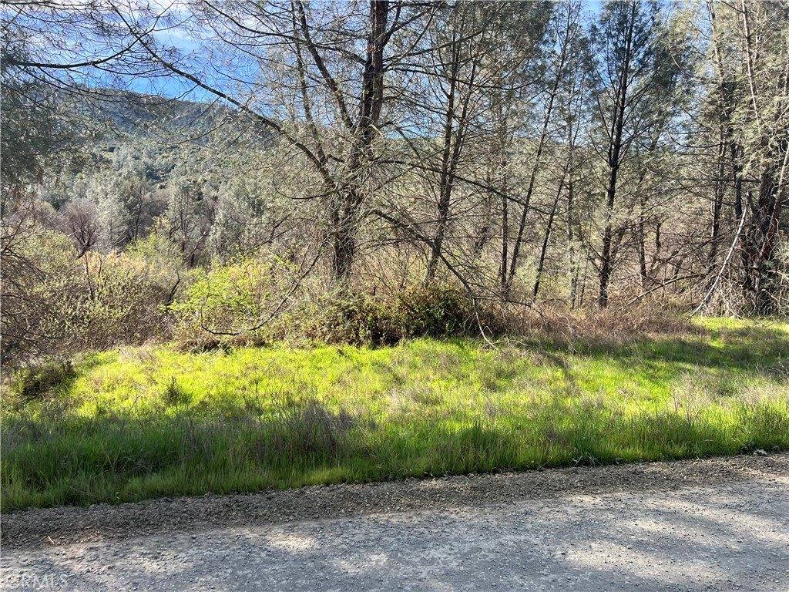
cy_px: 296
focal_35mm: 26
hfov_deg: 67.3
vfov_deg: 53.1
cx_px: 394
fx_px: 593
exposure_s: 1/949
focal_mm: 5.7
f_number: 1.5
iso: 50
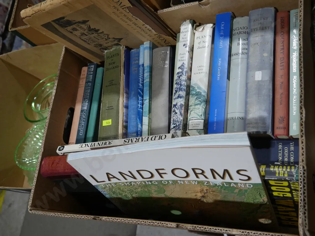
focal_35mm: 38
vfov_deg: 37.8
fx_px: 346
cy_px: 118
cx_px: 158
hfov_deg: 49.0
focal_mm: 19
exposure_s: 1/100
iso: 200
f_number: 4.1
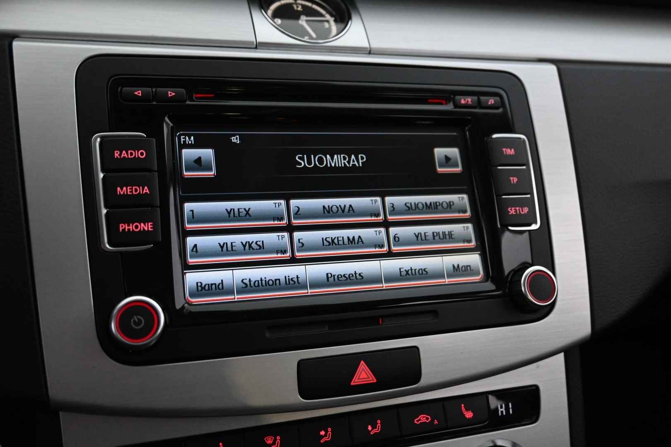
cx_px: 336
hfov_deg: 56.1
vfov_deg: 39.1
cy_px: 224
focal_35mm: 34
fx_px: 629
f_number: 4
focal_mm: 22.5
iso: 2800
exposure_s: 1/40
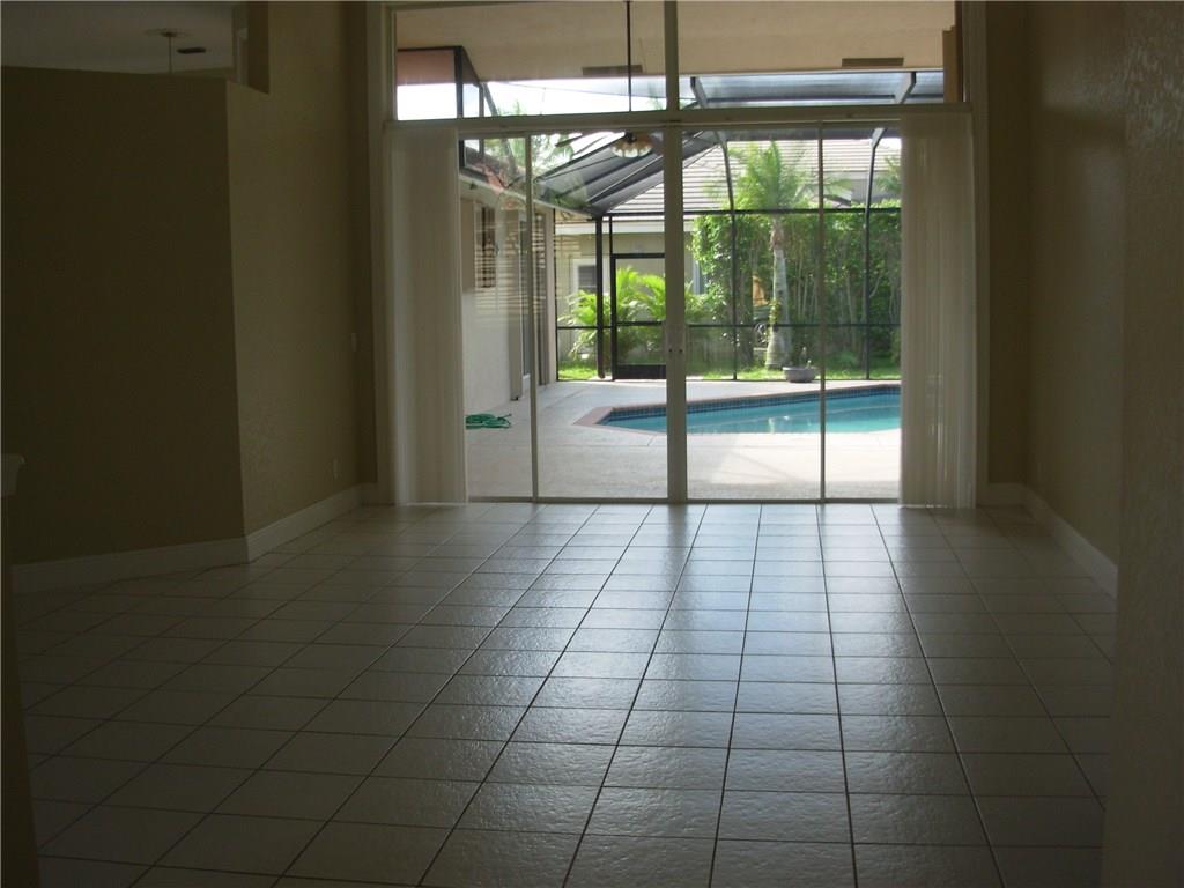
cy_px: 444
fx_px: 1300
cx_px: 592
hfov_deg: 49.0
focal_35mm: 38
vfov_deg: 37.7
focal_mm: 6.3
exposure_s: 1/111
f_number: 2.9
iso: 50
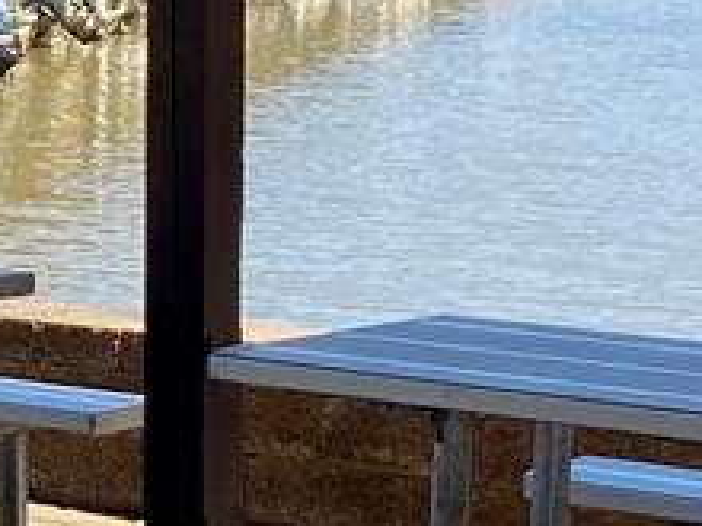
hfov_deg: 10.1
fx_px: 3833
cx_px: -357
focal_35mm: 189
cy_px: 124
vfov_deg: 7.8
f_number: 1.8
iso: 32
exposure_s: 1/757
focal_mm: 4.25
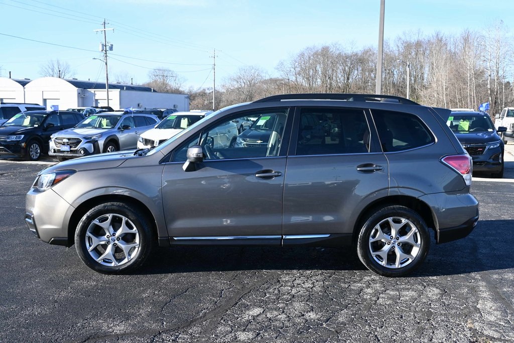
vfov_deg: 35.5
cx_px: 257
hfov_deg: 51.3
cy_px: 172
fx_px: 535
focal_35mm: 38
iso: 125
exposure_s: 1/250
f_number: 5.6
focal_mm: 25
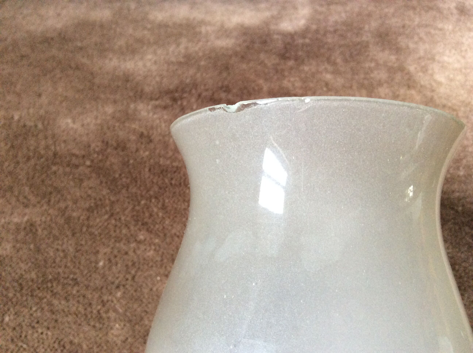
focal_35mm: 32
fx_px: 437
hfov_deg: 56.9
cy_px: 176
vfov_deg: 44.1
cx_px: 236
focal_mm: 3.3
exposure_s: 1/25
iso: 160
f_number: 2.4
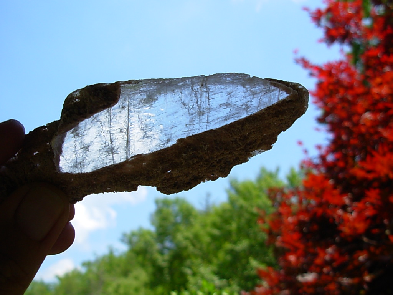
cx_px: 196
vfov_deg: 37.7
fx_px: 431
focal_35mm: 38
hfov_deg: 49.0
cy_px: 148
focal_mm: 6.3
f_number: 2.9
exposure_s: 1/813
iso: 50
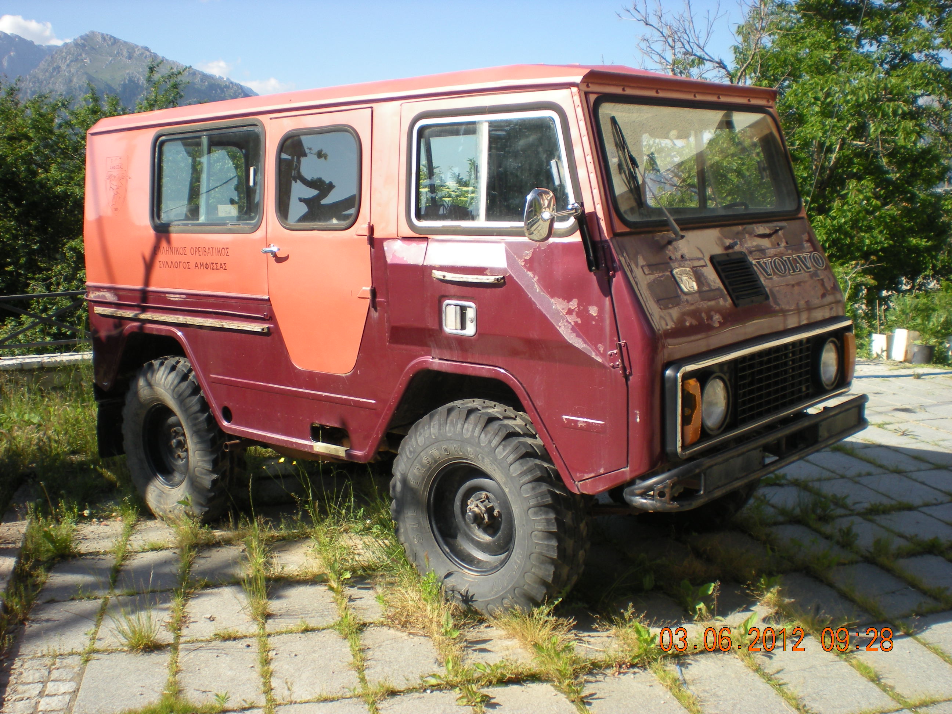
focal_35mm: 38
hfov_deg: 49.0
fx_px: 1045
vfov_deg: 37.7
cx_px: 476
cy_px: 357
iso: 64
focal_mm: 6.3
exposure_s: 1/235
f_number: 4.6
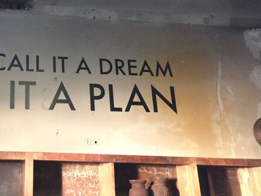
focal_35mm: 52
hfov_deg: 35.6
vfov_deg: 27.9
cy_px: 70
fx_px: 392
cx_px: 52
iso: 200
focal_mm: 4.15
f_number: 2.2
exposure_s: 1/33
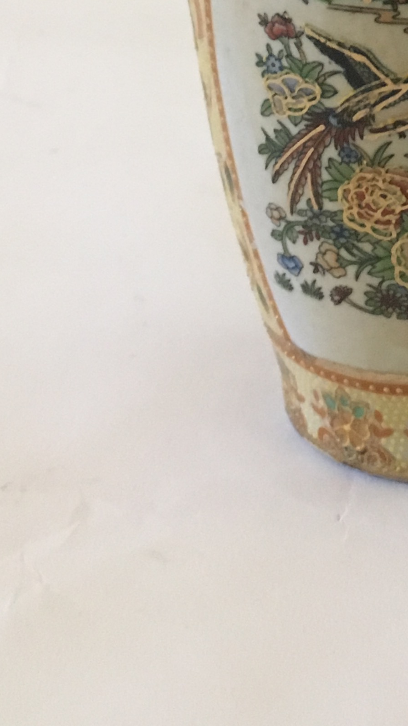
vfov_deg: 24.6
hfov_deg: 14.7
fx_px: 1538
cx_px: 452
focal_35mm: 80
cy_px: -88
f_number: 2.2
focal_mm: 4.15
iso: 400
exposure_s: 1/15
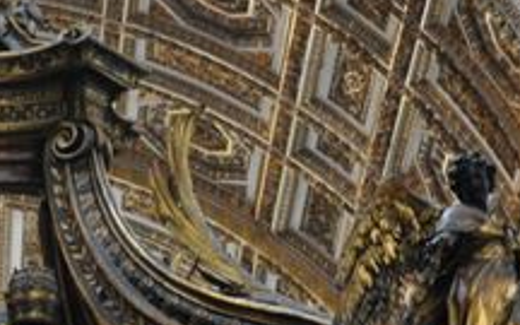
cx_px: -19
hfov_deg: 7.2
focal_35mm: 290
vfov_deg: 4.5
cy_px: 371
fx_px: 4110
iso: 800
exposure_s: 1/4
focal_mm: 40
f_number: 5
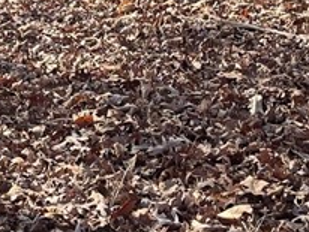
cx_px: 99
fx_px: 1153
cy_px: -187
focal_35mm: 129
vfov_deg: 10.8
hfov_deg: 15.2
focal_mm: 4.2
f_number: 1.6
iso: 32
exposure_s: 1/932
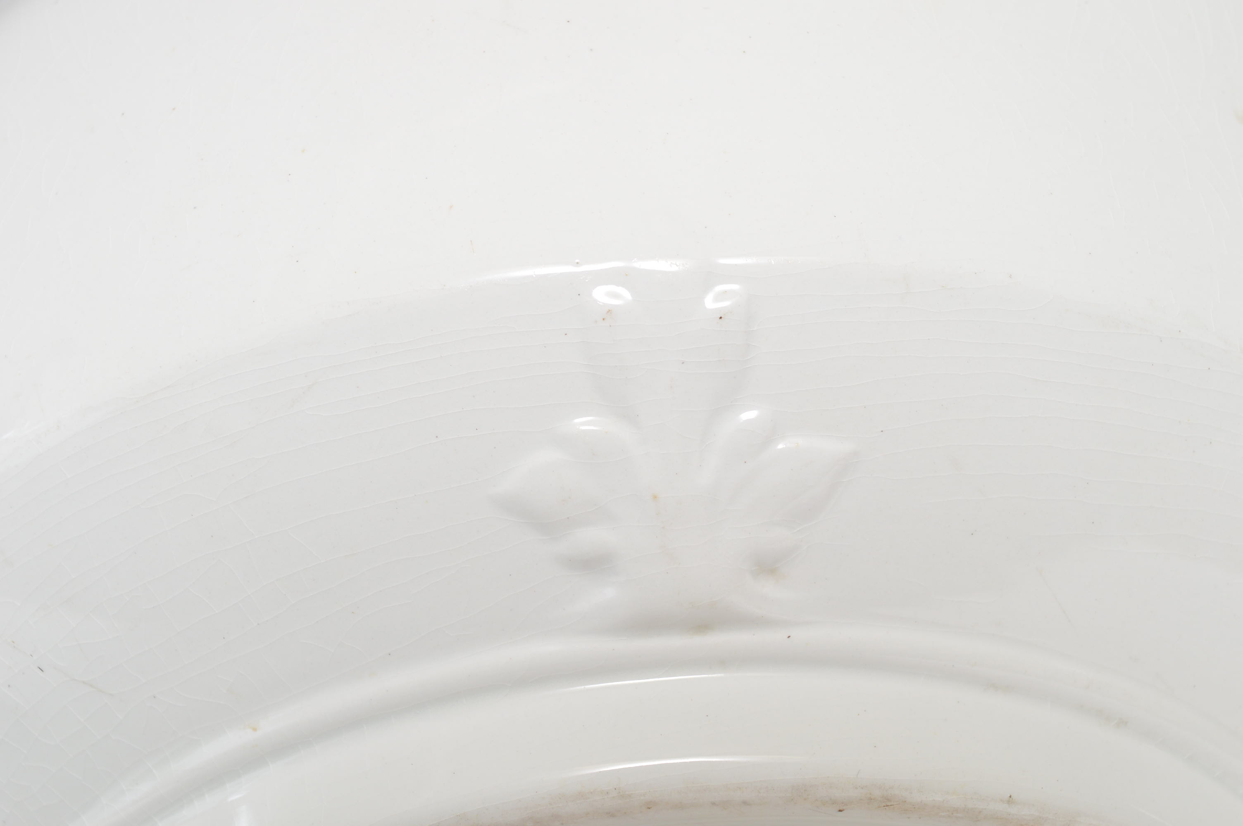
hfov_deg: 42.4
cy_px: 413
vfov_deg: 28.9
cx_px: 622
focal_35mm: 46
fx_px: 1604
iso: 400
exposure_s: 1/80
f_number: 9
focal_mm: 31
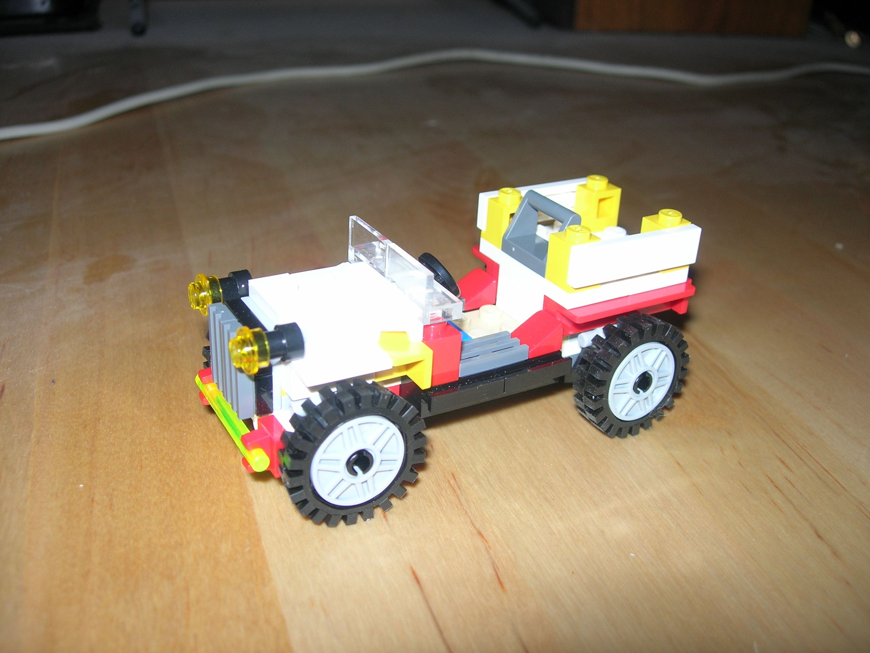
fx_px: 955
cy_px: 326
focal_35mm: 38
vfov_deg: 37.7
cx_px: 435
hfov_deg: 49.0
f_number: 2.8
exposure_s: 1/60.1
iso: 64
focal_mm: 7.8
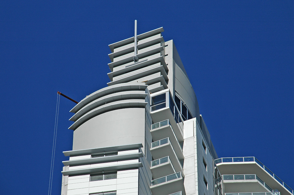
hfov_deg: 10.2
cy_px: 98
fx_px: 1652
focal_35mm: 202
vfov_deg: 6.8
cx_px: 147
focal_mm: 135
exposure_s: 1/1000
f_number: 8
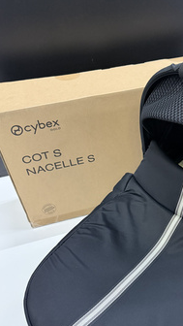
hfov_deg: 32.5
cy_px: 216
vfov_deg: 55.5
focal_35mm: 35
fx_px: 302
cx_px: 154
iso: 640
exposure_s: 1/60
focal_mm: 6.76
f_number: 1.78
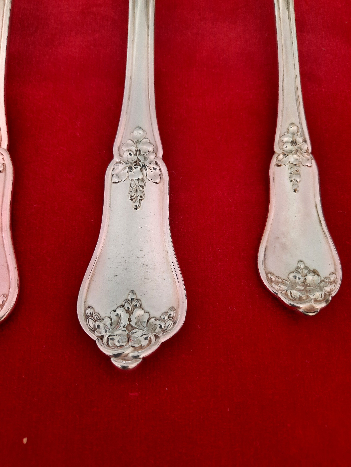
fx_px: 338
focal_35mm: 25
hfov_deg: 54.9
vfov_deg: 69.4
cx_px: 176
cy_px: 234
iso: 200
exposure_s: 1/50
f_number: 2
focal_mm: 4.6
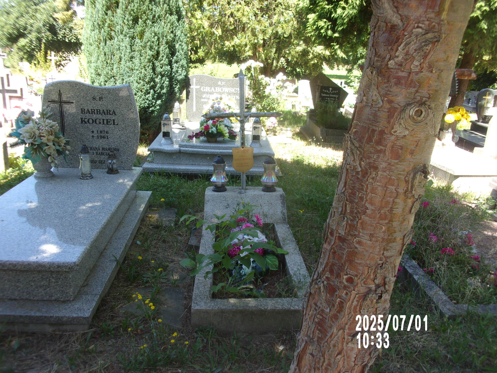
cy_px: 186
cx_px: 248
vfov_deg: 49.7
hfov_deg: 63.4
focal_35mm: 28
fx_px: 402
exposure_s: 1/100
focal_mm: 5.1
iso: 80
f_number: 3.9
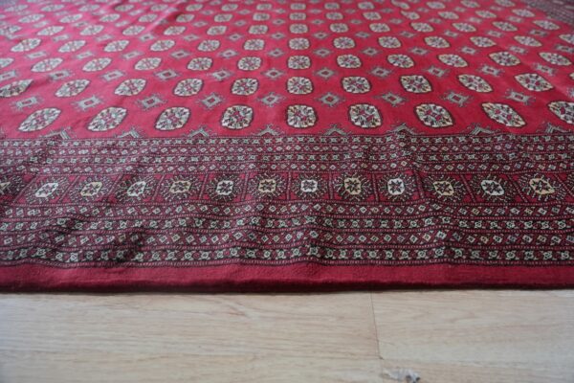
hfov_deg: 59.3
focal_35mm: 32
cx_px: 287
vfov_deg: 41.6
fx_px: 504
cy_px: 192
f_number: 5
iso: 500
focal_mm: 31.6
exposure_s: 1/160
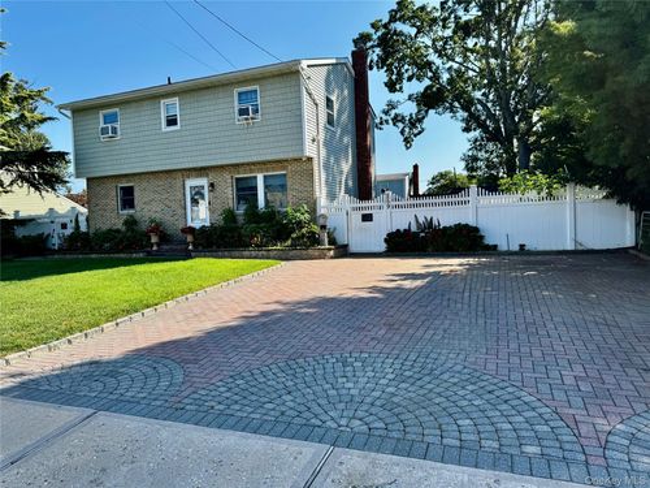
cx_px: 325
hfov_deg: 71.6
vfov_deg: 56.8
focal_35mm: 24
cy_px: 244
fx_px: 451
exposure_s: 1/2174
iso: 80
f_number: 1.78
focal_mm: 6.76
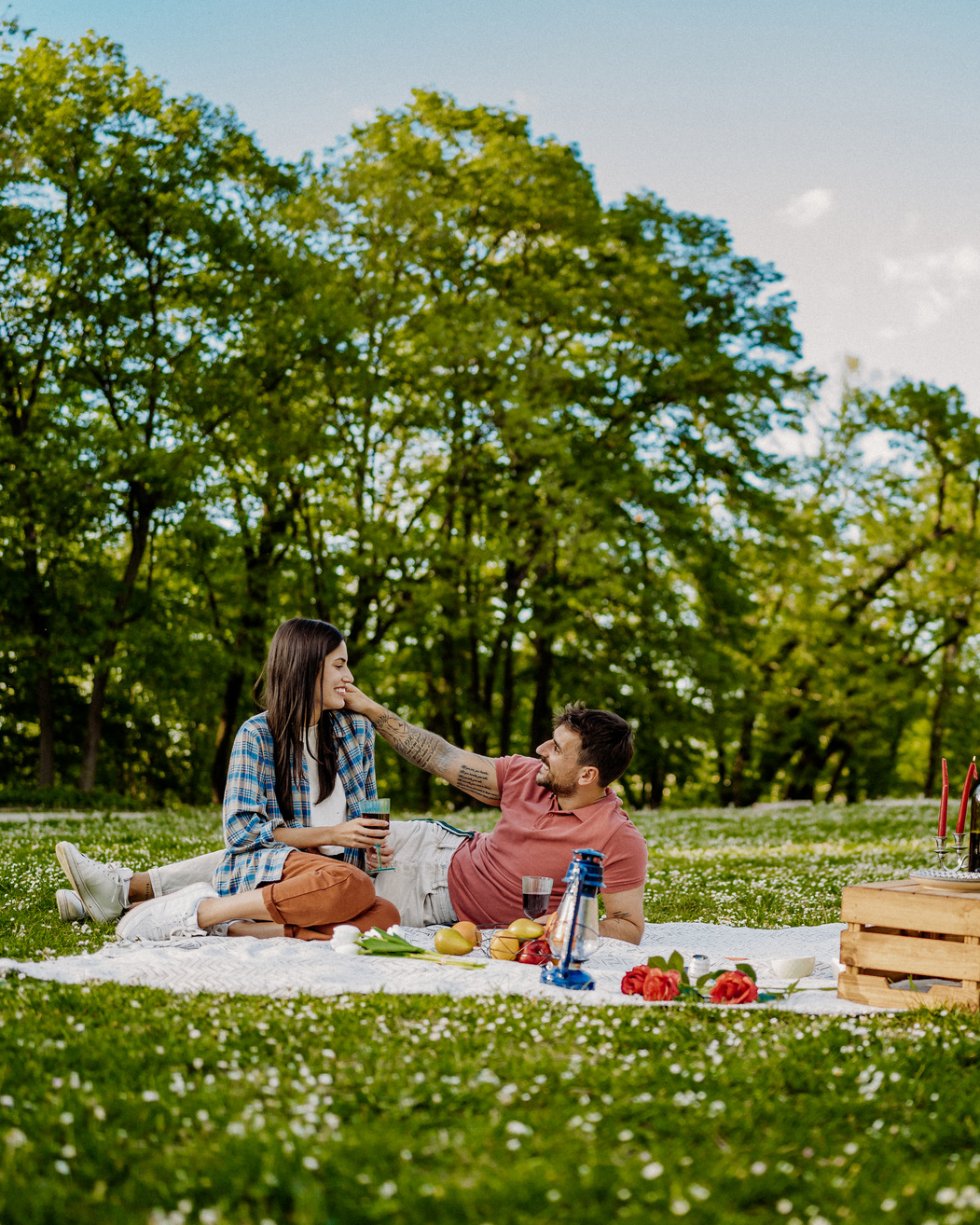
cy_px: 615
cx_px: 705
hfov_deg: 29.9
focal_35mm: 50
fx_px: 1813
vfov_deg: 37.3
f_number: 1.4
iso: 80
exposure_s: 1/640
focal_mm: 35
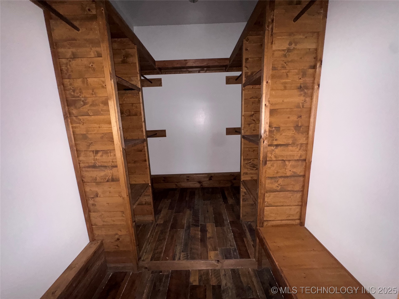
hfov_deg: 102.1
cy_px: 150
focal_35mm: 14
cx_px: 200
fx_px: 161
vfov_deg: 85.7
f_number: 2.2
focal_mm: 2.22
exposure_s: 1/20
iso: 320
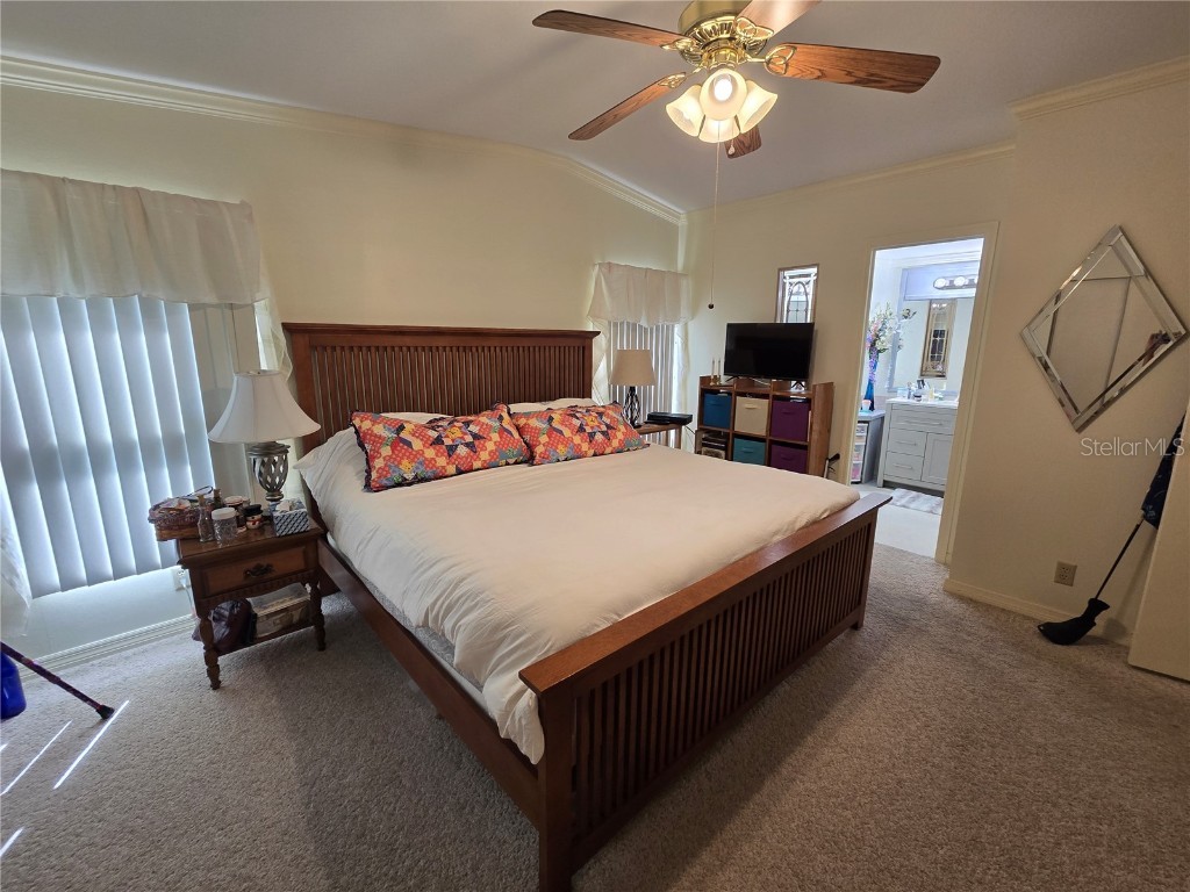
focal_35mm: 13
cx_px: 595
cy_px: 446
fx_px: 447
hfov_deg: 106.2
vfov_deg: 89.9
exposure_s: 1/60
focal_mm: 2.2
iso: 100
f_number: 2.2
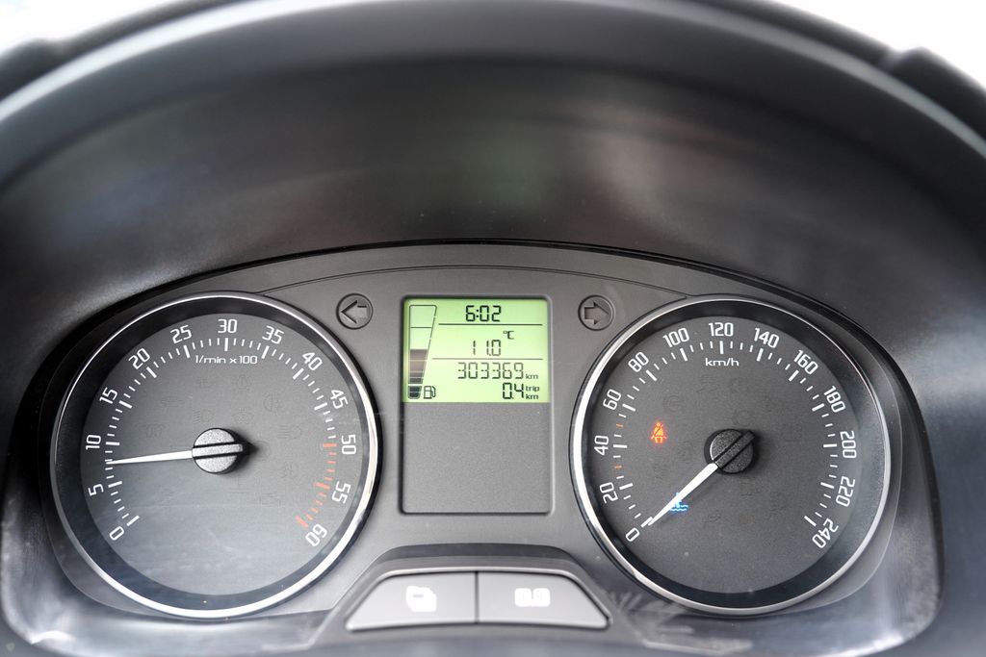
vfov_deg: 41.1
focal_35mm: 32
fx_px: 877
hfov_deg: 58.7
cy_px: 328
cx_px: 493
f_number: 4
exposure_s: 1/60
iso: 640
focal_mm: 32
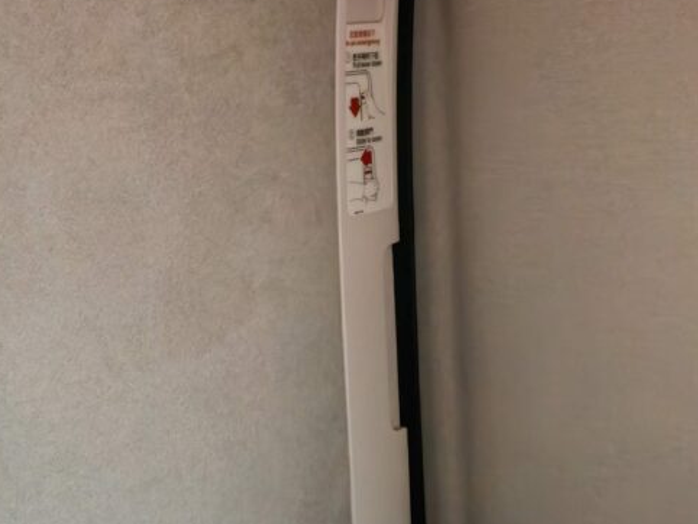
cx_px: 152
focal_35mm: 57
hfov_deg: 32.9
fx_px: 1150
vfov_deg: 25.6
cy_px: 182
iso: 5000
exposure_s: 1/17
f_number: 1.9
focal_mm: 5.3
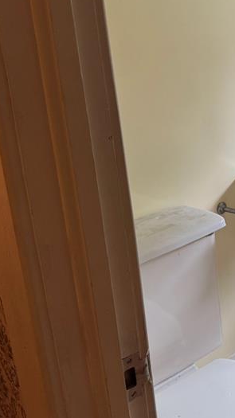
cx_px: 289
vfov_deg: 40.5
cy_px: 181
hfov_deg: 21.6
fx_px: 565
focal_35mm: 51
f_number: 1.78
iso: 160
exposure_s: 1/60
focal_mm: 6.76
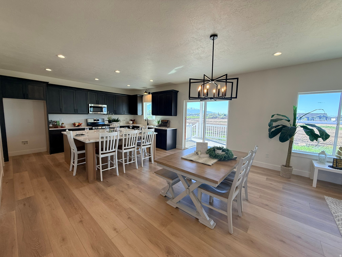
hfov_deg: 102.1
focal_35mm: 14
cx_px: 171
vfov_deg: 85.7
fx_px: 138
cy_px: 128
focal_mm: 2.22
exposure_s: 1/159
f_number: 2.2
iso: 64
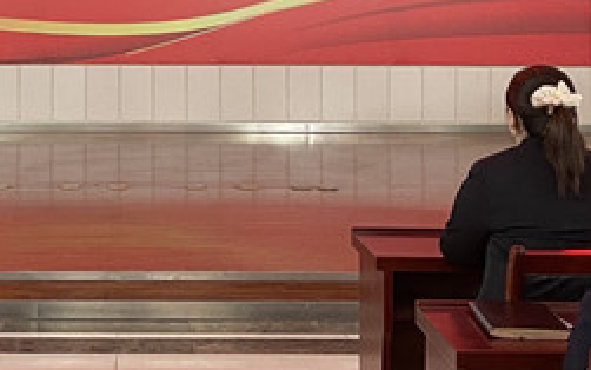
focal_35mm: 88
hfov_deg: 23.3
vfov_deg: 14.5
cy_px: -54
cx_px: 132
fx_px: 1418
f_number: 1.6
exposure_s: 1/58
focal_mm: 5.1
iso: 250
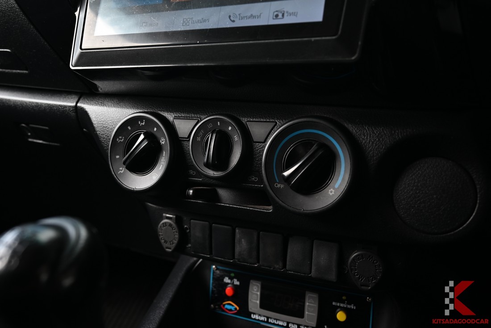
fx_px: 437
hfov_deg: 58.7
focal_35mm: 32
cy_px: 164
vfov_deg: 41.1
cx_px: 246
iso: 280
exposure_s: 1/90
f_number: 5.6
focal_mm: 32
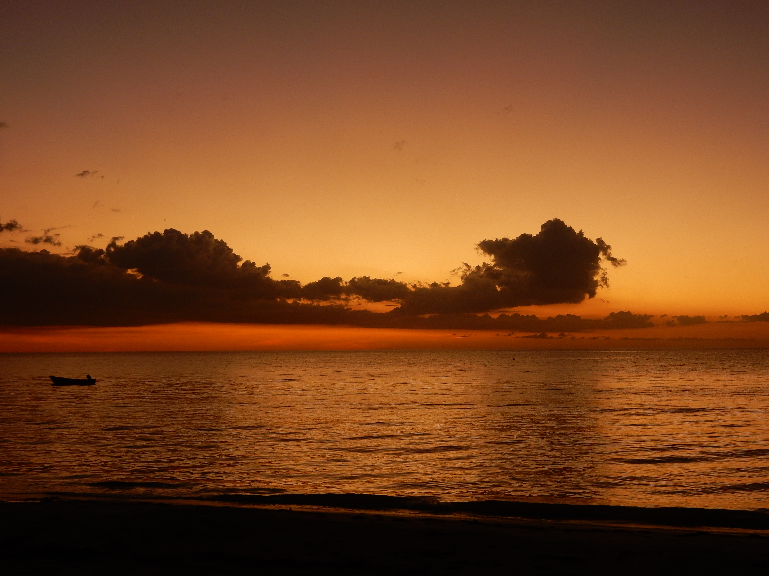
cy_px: 288
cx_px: 384
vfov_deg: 33.6
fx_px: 955
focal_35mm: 43
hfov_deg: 43.9
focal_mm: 7.6
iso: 160
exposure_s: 1/30
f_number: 4.2
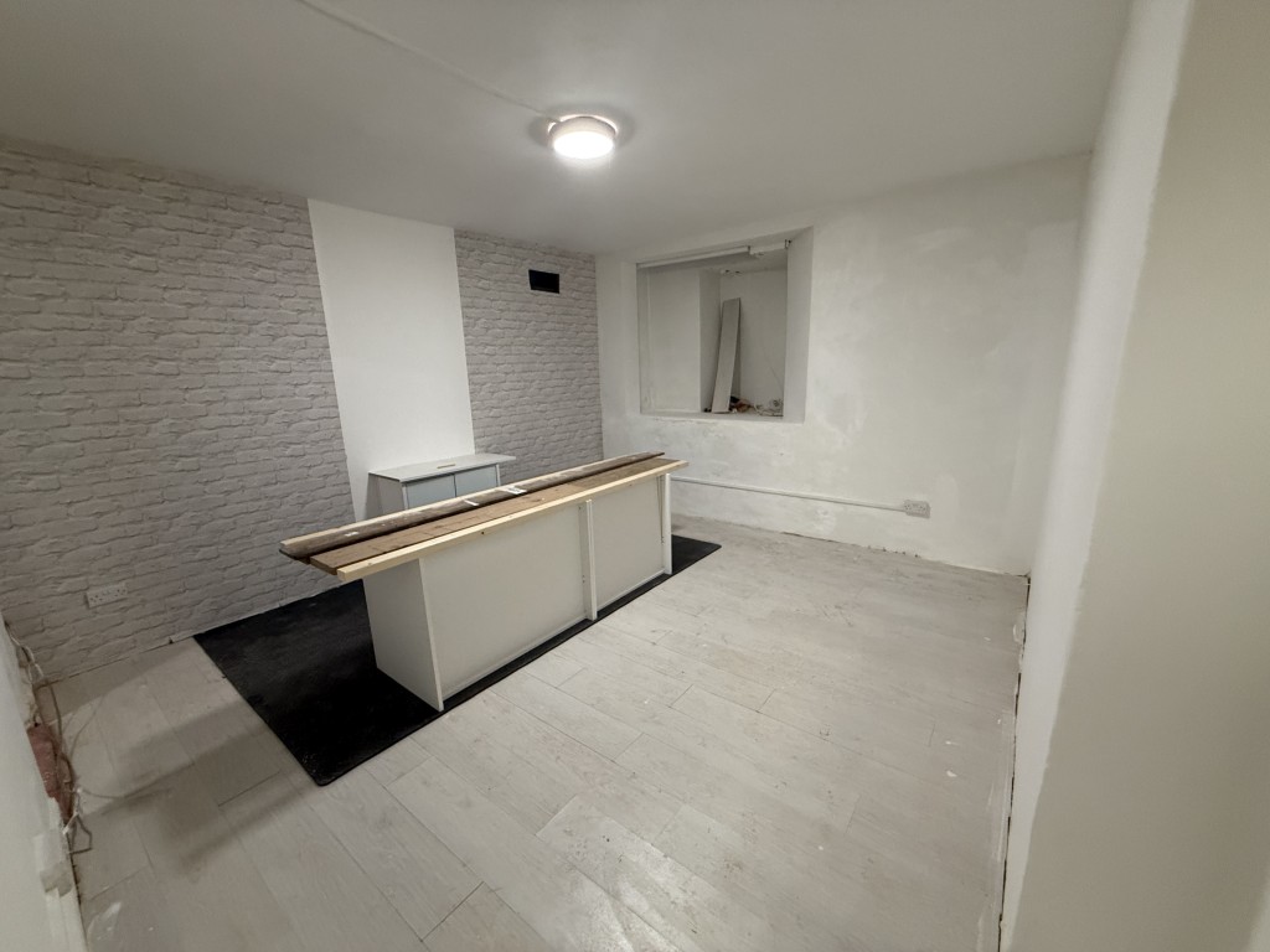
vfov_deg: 85.7
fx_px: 514
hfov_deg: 102.1
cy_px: 476
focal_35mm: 14
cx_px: 635
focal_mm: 2.22
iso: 320
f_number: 2.2
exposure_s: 1/100
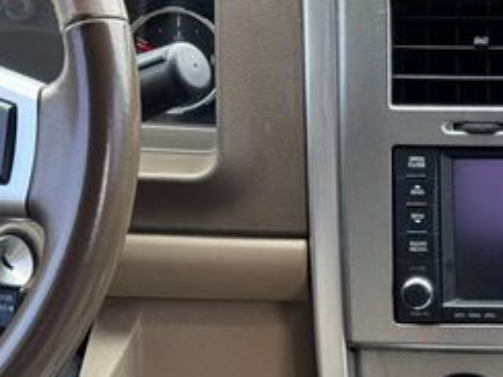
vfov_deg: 11.7
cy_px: 348
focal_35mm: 126
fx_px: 1831
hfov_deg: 15.0
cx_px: 637
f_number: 1.78
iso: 100
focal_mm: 6.76
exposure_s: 1/119
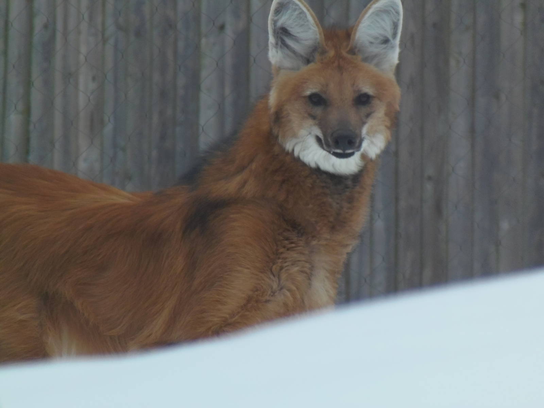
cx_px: 272
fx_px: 13578
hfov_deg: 2.3
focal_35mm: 864
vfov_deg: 1.7
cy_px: 204
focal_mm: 154.8
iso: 250
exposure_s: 1/500
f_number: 5.7
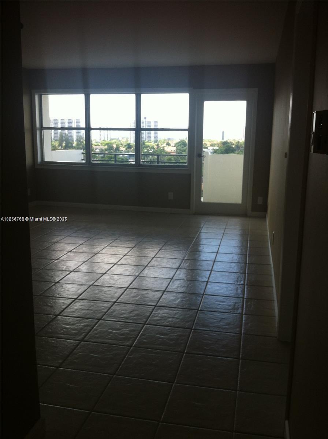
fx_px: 443
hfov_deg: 40.6
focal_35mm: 35
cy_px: 220
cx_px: 164
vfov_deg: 52.7
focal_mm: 3.85
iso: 80
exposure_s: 1/190
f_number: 2.8
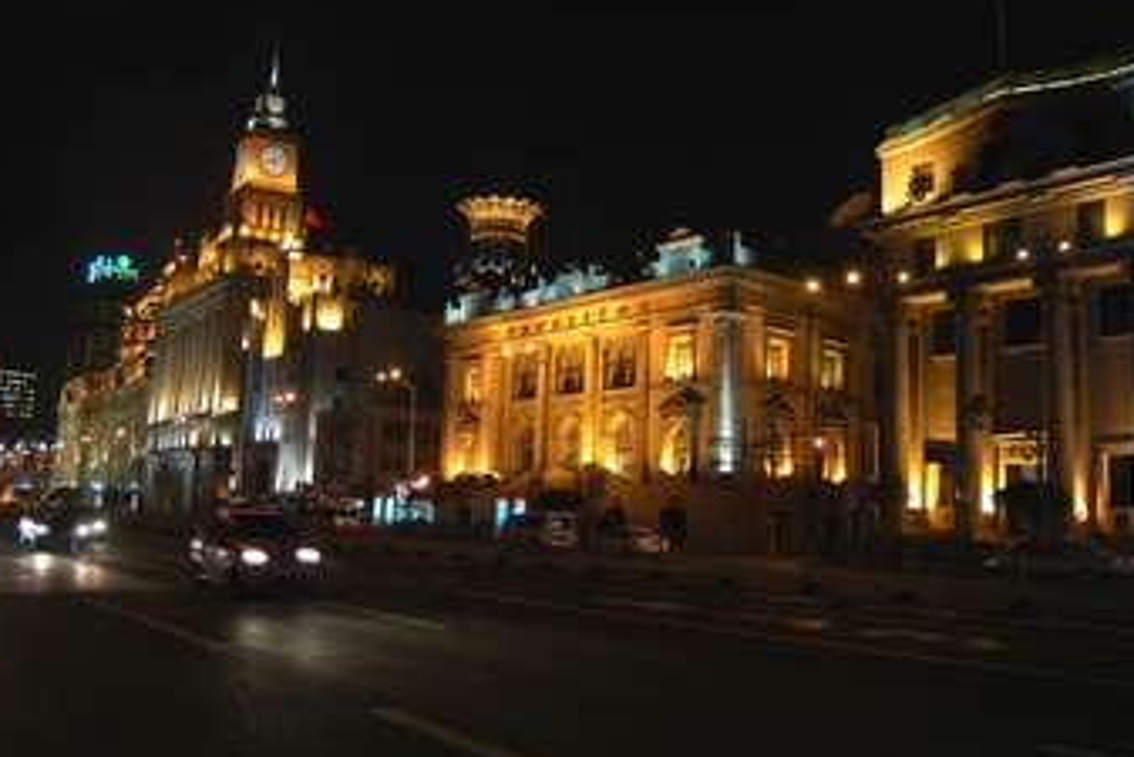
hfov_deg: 55.8
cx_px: 567
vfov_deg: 38.8
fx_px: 1071
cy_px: 326
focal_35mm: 34
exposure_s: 1/20
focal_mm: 18
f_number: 3.5
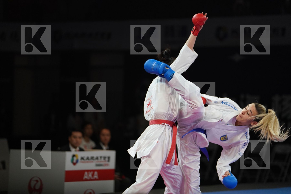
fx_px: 1334
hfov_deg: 12.5
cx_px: 146
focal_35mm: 165
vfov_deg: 8.3
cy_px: 97
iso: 2000
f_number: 2.8
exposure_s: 1/1000
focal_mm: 165
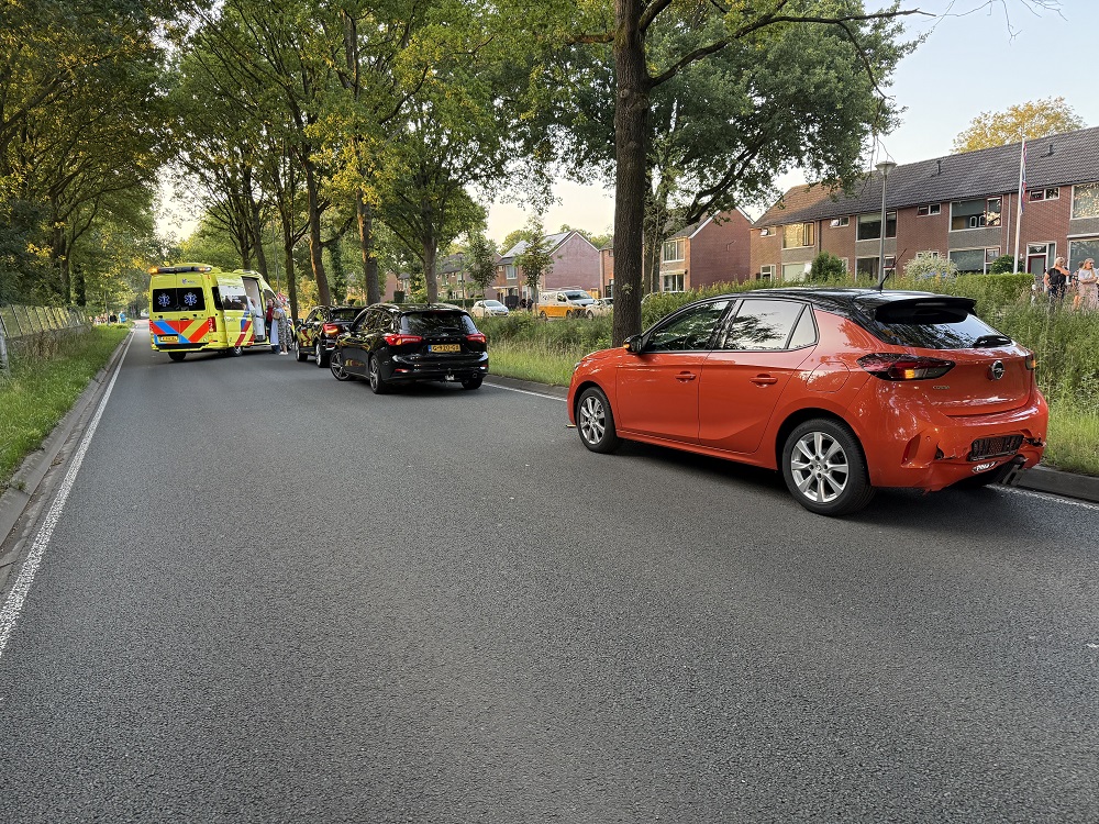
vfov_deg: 56.8
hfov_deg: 71.6
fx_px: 762
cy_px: 412
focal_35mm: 24
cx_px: 550
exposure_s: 1/121
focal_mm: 6.76
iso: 160
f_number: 1.78
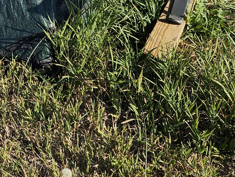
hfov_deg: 21.9
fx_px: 563
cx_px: -45
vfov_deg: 15.9
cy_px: -112
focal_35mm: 83
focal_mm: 5.4
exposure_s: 1/1484
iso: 25
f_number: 1.8
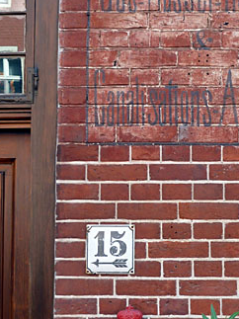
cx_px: 192
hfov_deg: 22.3
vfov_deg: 29.8
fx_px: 599
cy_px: 166
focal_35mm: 65
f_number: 3.5
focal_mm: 5.7
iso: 80
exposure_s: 1/50
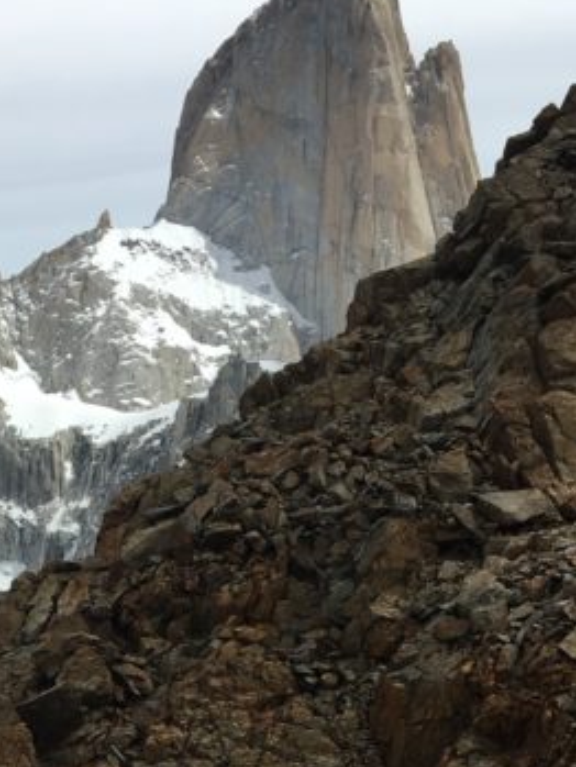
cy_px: 894
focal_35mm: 85
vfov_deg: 21.5
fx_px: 1885
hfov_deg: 17.3
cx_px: 158
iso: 25
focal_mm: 4.15
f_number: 2.2
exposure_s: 1/3344
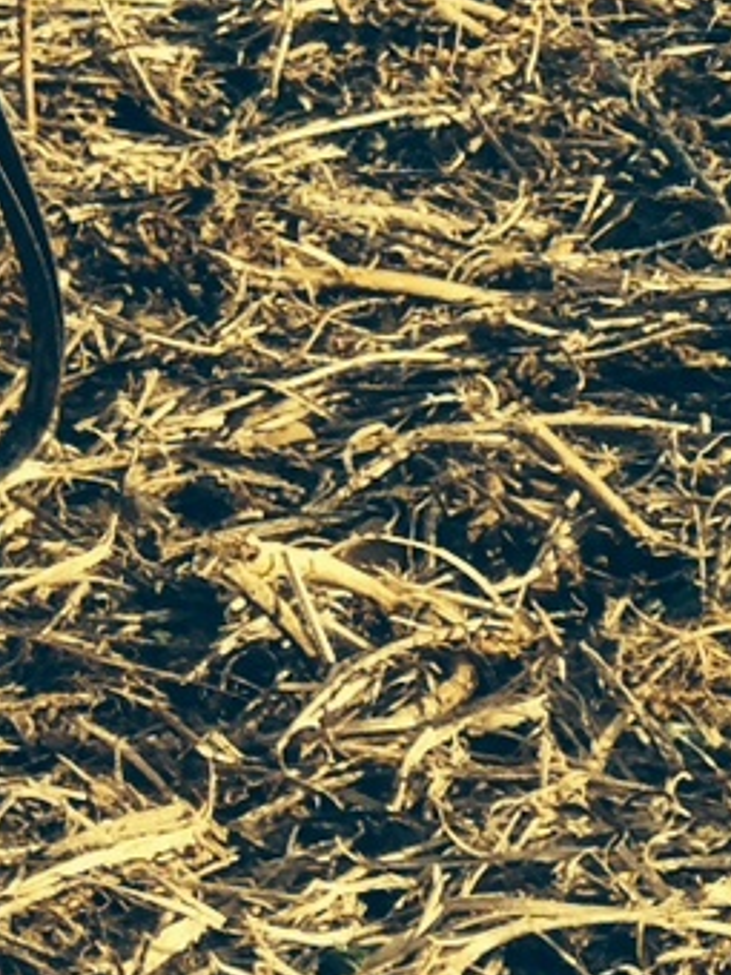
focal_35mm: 194
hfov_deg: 7.5
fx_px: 5462
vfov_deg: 9.7
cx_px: -370
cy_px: -769
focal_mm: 4.12
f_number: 2.4
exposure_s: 1/1085
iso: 50
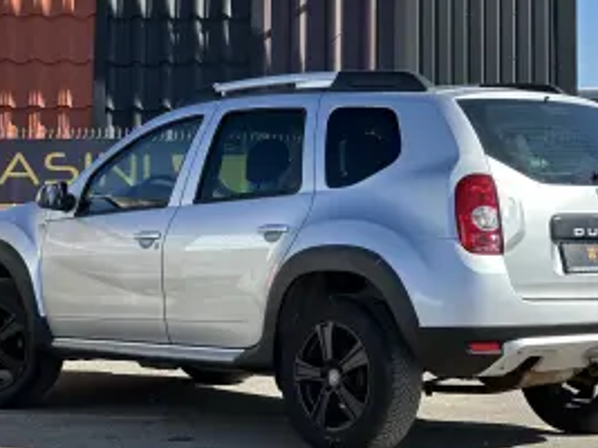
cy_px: 213
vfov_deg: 14.2
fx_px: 1796
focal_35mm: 104
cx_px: 302
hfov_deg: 18.9
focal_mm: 9
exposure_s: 1/341
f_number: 2.8
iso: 32
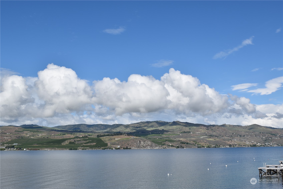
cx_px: 142
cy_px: 94
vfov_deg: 31.9
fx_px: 330
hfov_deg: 46.4
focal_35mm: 42
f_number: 10
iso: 100
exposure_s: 1/400
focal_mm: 28
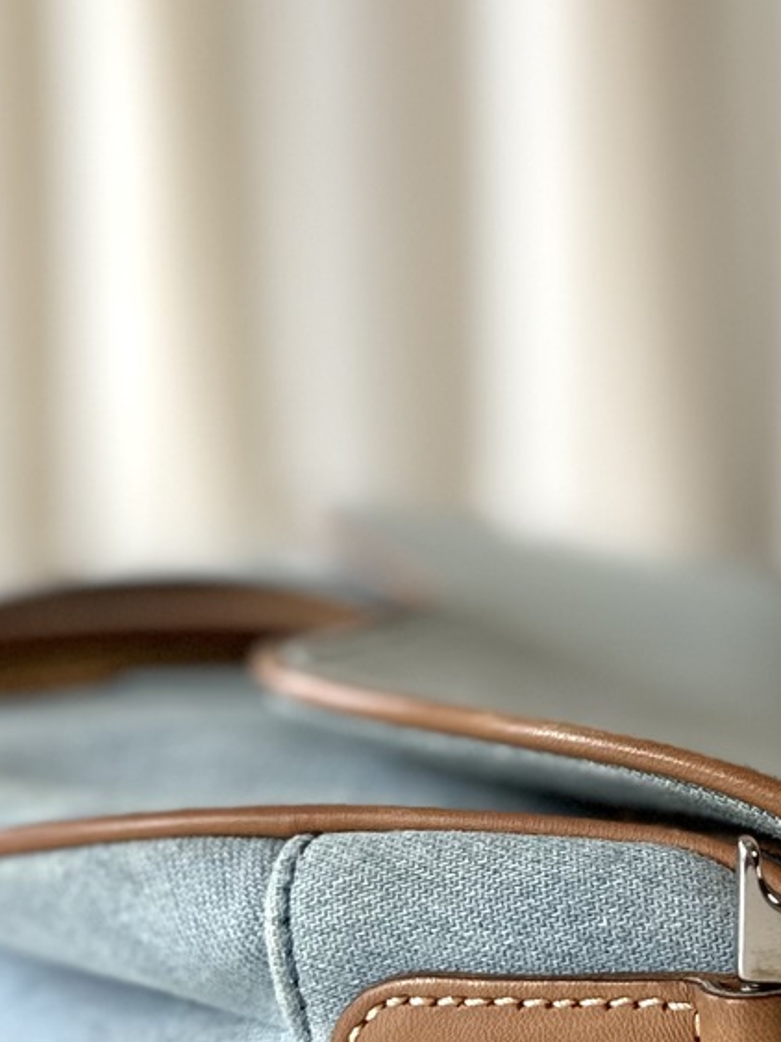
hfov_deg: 16.8
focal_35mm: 86
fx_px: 2588
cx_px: 800
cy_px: 553
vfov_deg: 22.8
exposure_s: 1/136
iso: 64
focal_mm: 6.86
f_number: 1.78
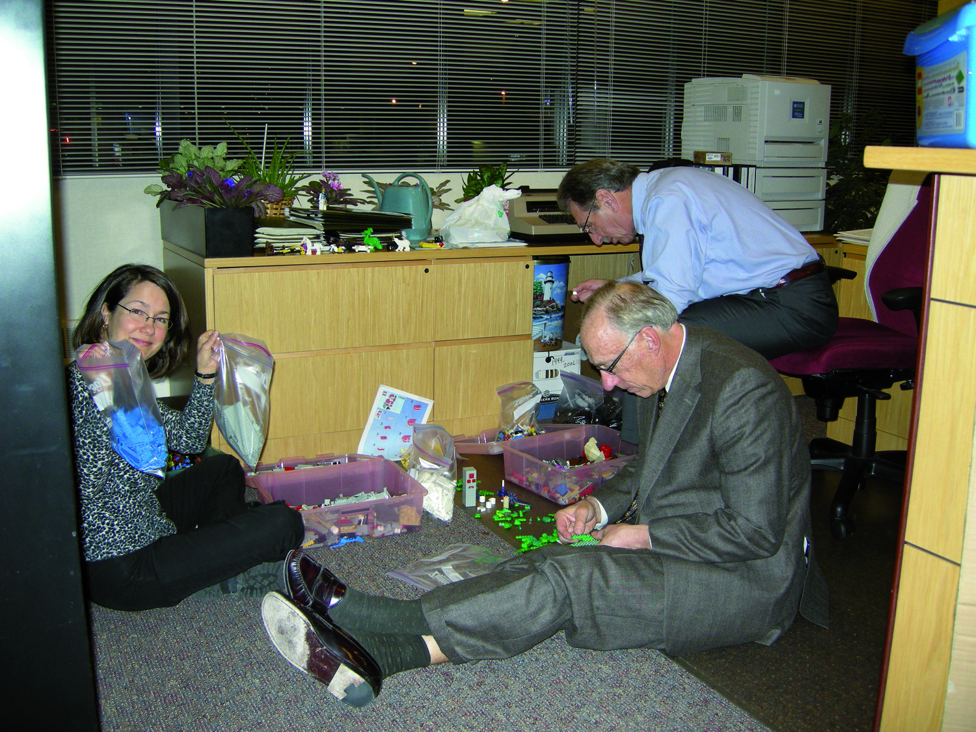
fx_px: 1015
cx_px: 488
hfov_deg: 51.4
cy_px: 366
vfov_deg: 39.7
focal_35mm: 36
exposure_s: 1/60
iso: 122
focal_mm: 7.5
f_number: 2.7
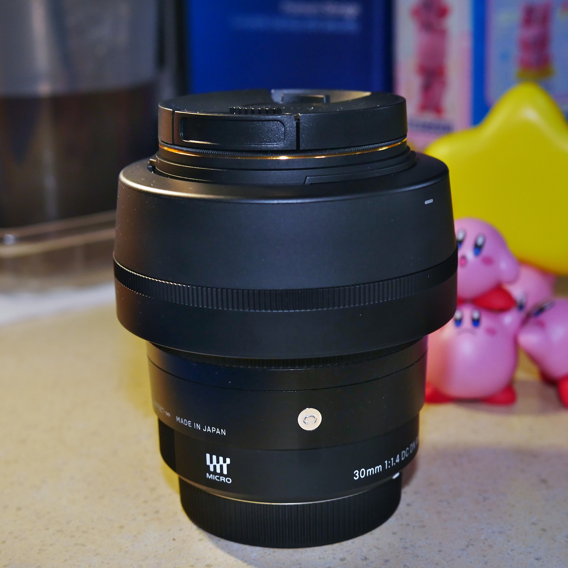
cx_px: 279
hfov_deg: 29.1
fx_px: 1095
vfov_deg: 29.1
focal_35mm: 59
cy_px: 284
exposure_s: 1/60
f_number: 5.4
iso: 800
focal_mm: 25
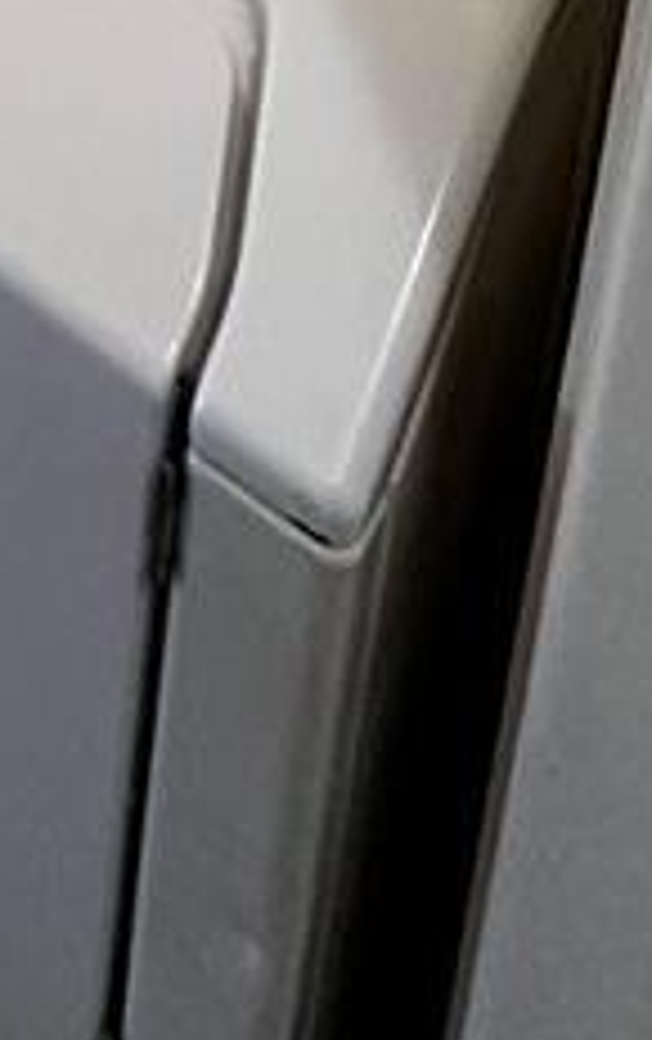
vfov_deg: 16.5
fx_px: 2182
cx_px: -540
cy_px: -1265
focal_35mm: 77
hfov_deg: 14.7
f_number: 2.2
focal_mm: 2.22
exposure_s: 1/60
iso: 250
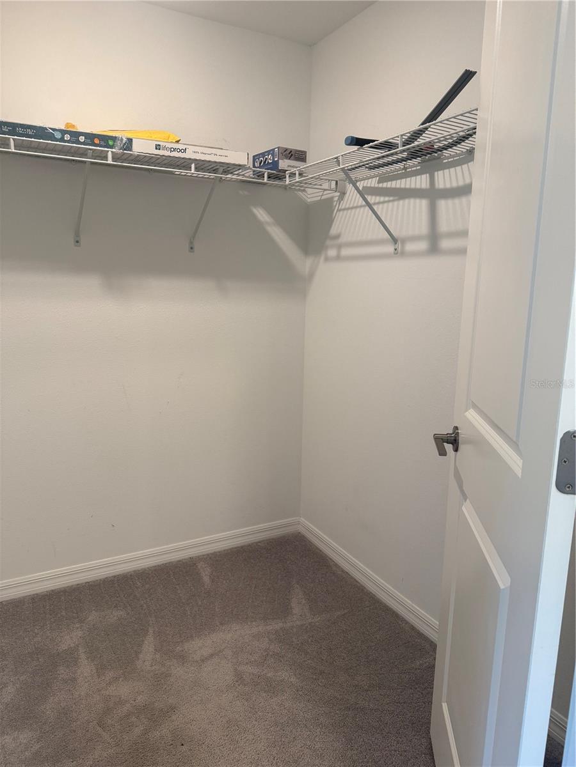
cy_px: 384
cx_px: 288
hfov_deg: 56.8
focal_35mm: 24
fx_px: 532
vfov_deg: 71.6
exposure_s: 1/120
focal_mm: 6.76
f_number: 1.78
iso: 200
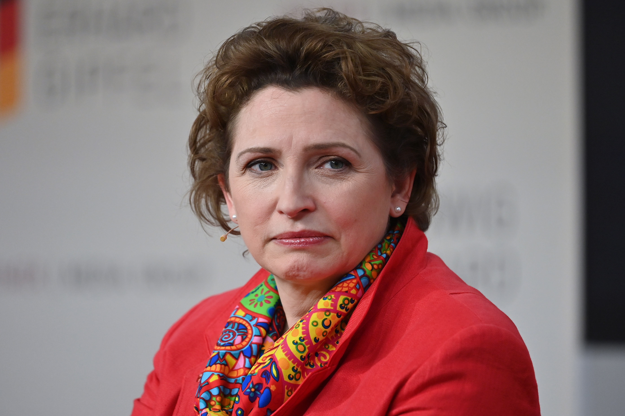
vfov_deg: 4.7
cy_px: 208
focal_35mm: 290
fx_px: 5034
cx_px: 312
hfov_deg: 7.1
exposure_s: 1/320
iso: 1100
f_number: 4
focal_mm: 290
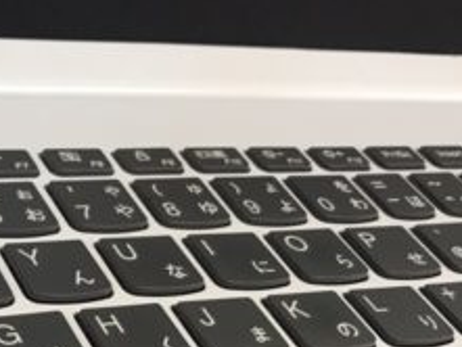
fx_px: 1015
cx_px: 10
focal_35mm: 76
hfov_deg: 24.6
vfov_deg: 18.6
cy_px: 395
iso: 25
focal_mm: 3.99
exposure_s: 1/30
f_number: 1.8
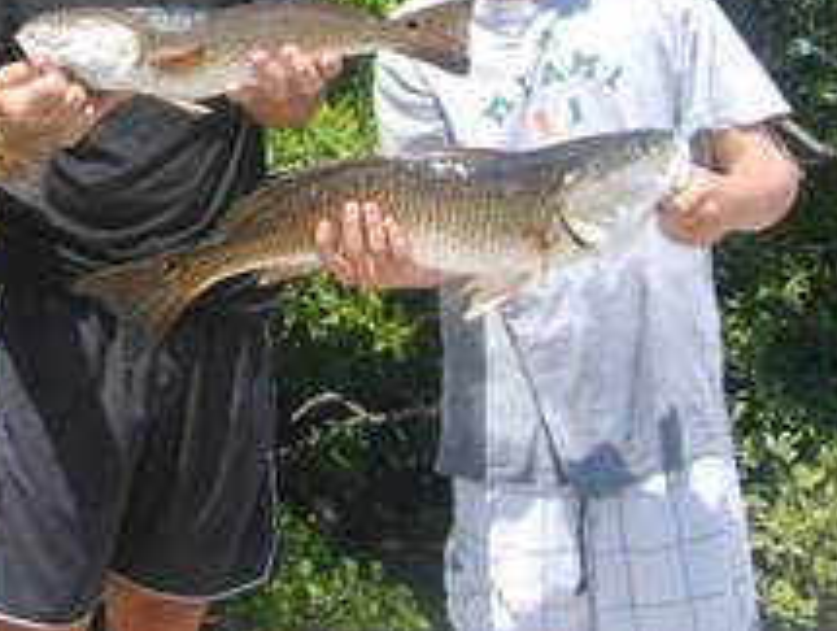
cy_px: 58
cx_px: 101
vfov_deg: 22.1
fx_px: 1574
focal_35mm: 65
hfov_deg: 28.7
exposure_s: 1/500
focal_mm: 5.8
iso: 50
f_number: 2.8
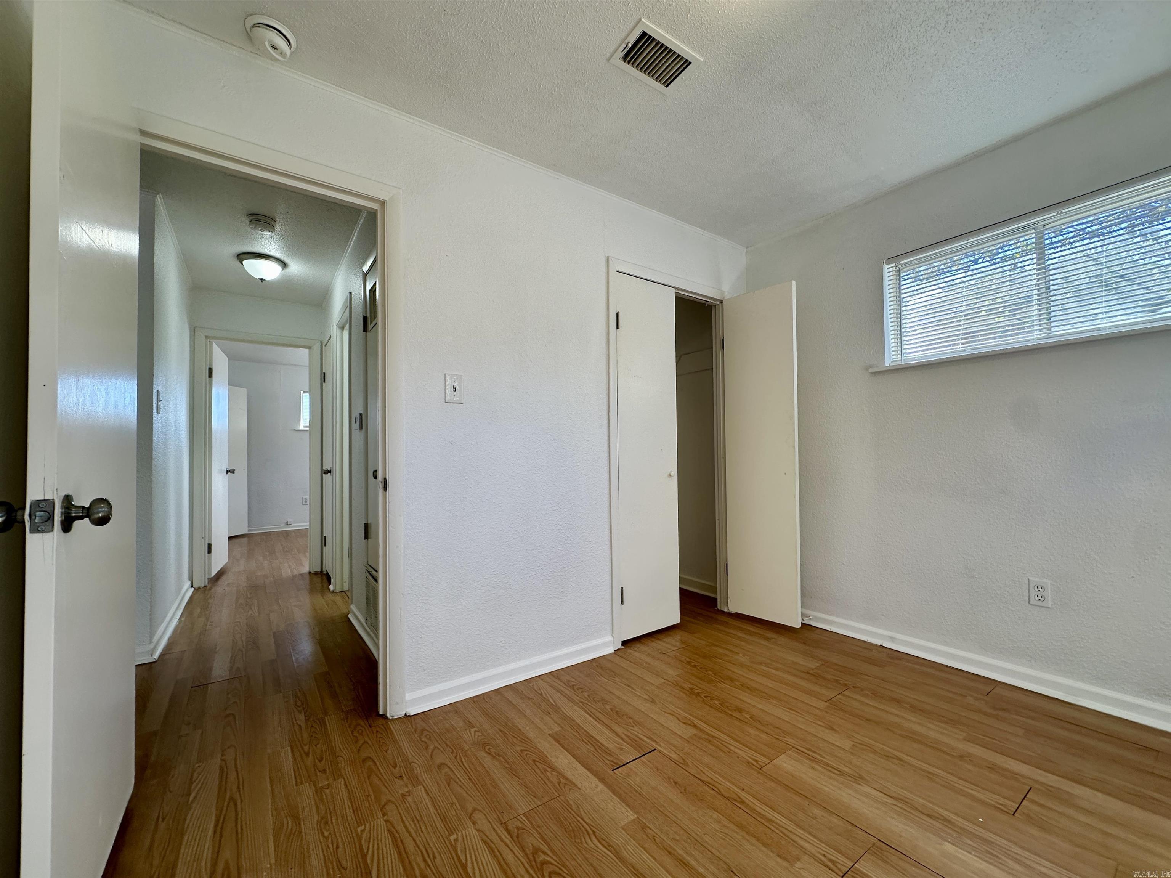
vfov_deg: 85.7
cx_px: 586
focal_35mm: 14
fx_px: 474
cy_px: 439
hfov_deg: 102.1
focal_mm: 2.22
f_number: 2.2
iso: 40
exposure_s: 1/160
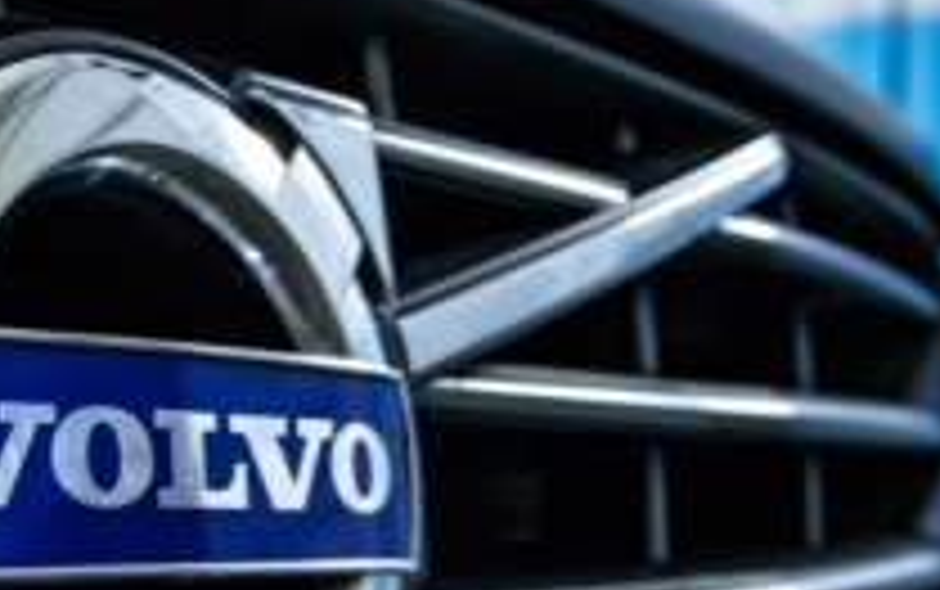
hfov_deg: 22.7
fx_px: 2339
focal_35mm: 91
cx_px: 382
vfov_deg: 14.3
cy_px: 390
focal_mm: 25
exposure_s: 1/60
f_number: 4
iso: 1600
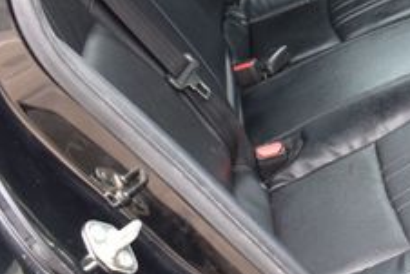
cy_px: 22
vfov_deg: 15.9
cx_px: 550
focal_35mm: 85
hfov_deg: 21.4
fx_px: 969
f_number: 6.3
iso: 450
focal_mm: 20
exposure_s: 1/15
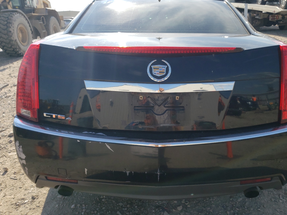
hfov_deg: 59.8
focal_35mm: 30
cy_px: 103
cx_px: 159
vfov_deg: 46.8
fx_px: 249
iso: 50
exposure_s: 1/2500
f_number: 1.5
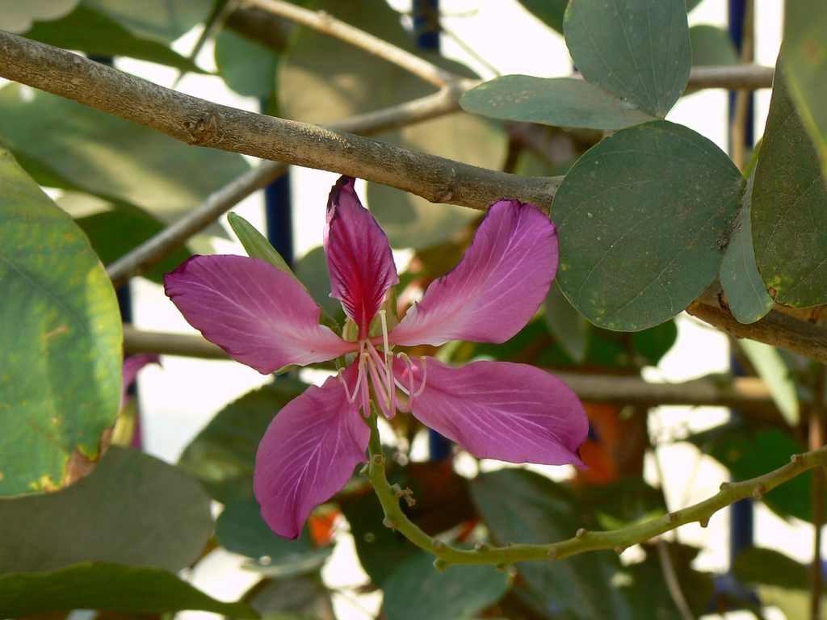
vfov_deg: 9.2
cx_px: 414
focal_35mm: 161
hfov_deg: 12.3
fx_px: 3846
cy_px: 310
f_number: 4.5
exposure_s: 1/100
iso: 80
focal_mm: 26.8
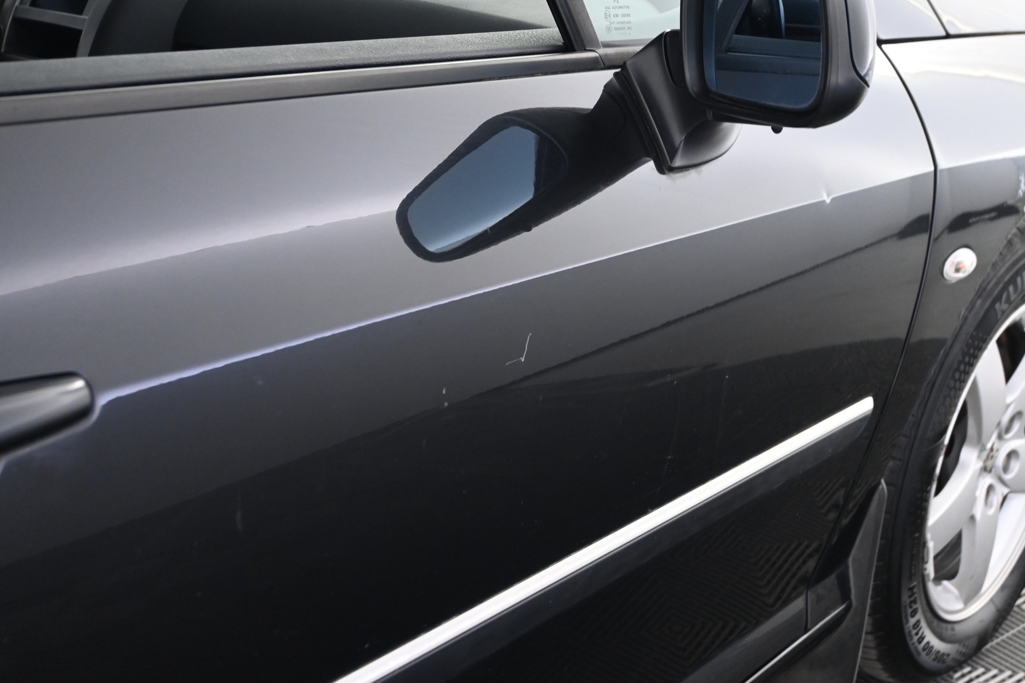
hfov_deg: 45.0
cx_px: 512
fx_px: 1238
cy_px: 342
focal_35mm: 44
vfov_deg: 30.8
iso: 1600
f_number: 4.8
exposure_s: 1/13
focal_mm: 29
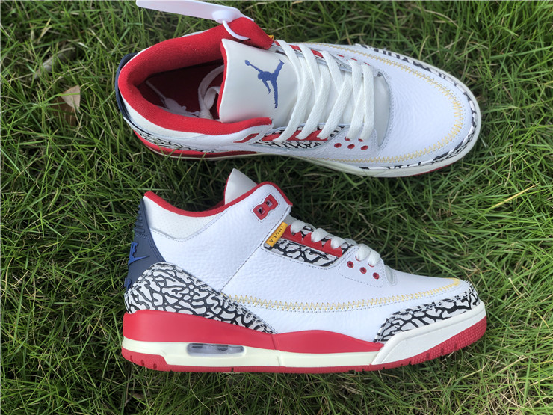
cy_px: 208
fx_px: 831
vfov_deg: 28.0
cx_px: 276
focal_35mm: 52
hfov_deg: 36.8
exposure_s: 1/151
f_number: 2.4
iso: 16
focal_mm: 6
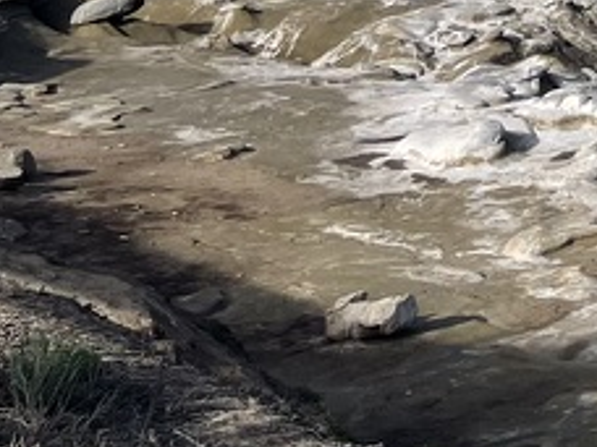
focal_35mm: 117
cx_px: 1330
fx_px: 2018
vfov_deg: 11.8
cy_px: -316
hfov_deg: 13.4
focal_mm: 4.2
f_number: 1.6
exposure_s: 1/5291
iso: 32
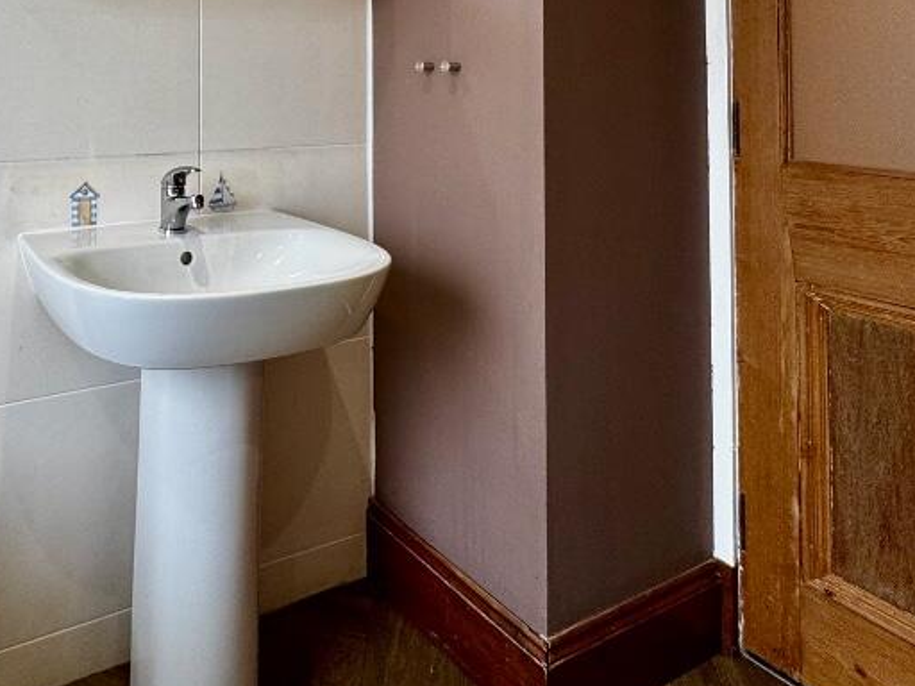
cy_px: 48
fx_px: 740
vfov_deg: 44.5
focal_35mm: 28
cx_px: 177
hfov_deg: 58.4
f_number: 2.2
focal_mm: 2.22
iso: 80
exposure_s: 1/100
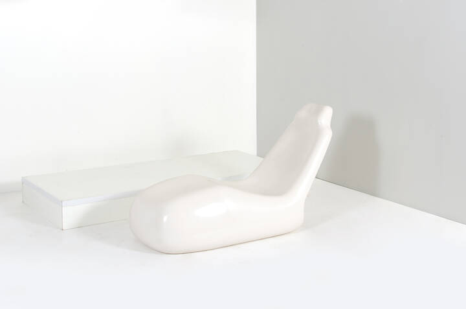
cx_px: 233
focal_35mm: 52
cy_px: 154
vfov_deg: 25.6
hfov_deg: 37.9
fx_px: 678
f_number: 18
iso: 100
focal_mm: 35
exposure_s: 1/160
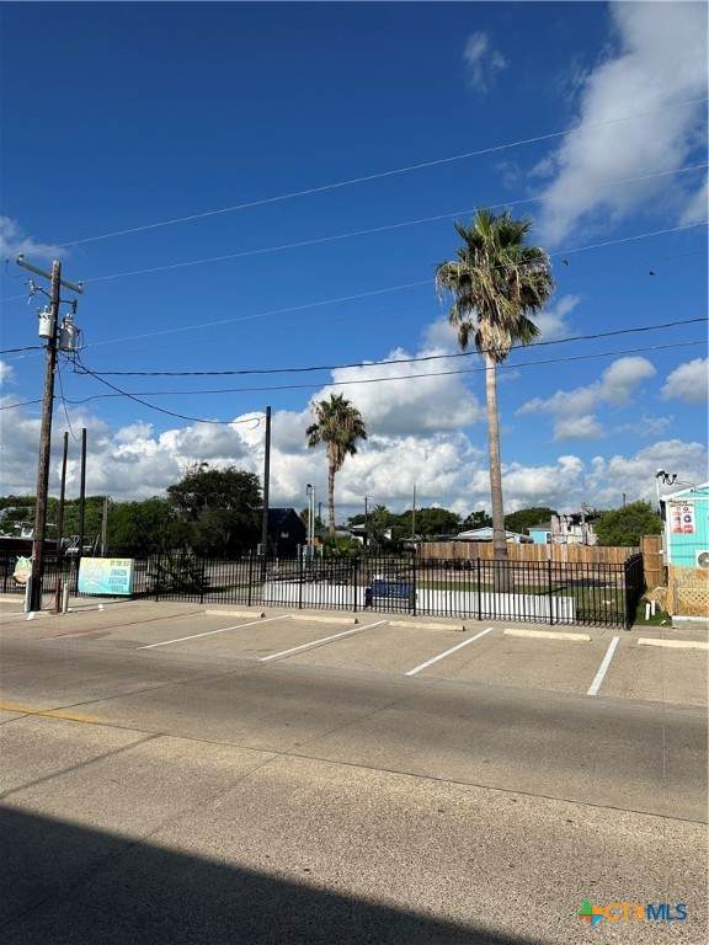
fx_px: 655
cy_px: 472
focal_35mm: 24
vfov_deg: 71.6
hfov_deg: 56.8
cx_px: 354
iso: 80
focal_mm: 6.86
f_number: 1.78
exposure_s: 1/7576
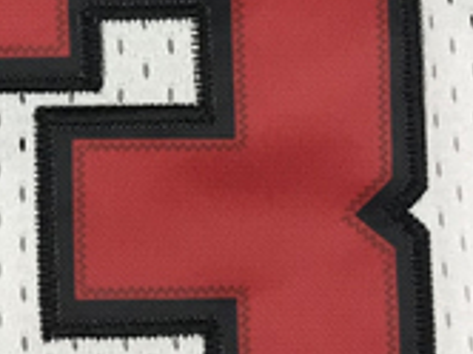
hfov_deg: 14.1
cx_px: -140
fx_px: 1842
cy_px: -88
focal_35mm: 135
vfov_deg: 10.7
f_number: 1.8
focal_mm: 3.99
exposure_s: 1/100
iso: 40
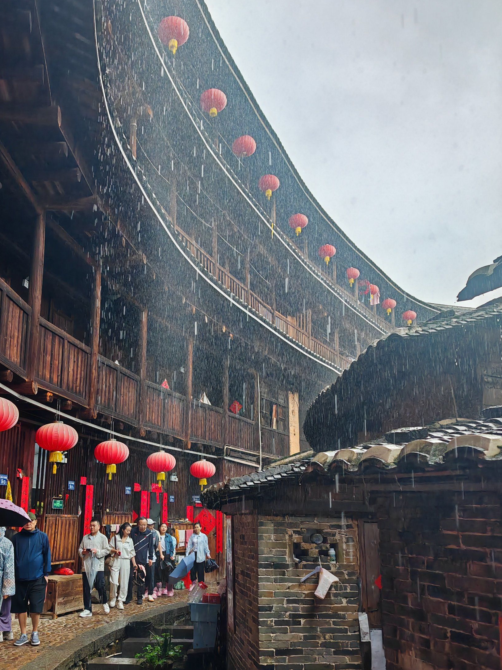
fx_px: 658
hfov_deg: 41.5
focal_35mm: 34
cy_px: 399
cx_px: 191
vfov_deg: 53.6
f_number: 1.6
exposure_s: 1/182
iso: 250
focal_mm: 7.62
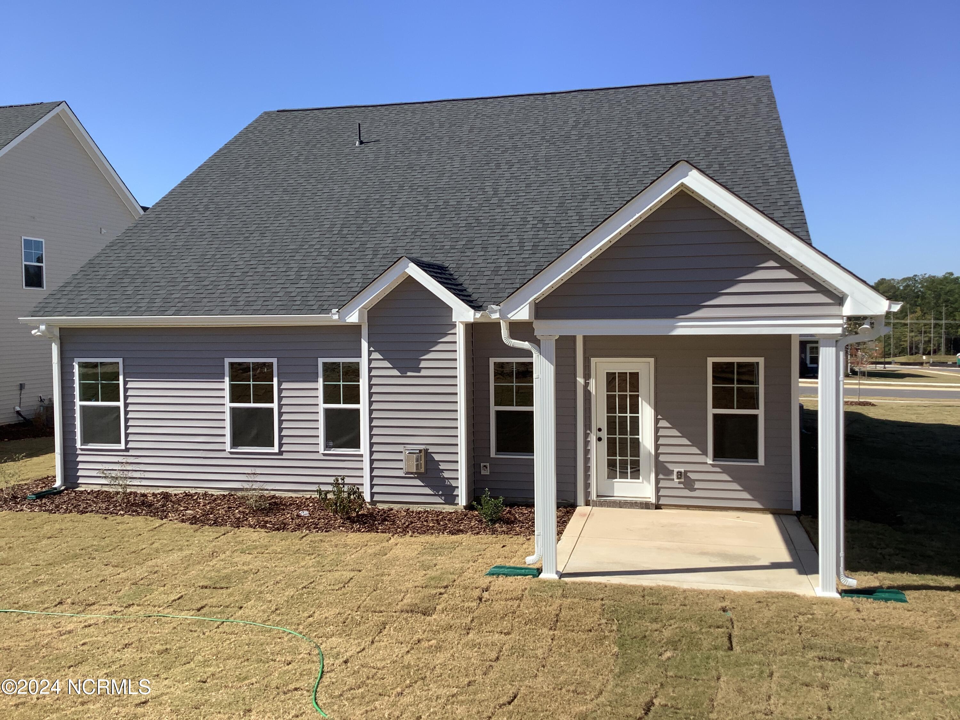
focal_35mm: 31
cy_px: 360
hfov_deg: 58.4
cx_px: 480
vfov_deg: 45.4
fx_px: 860
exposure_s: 1/1253
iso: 25
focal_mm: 3.3
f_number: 2.4
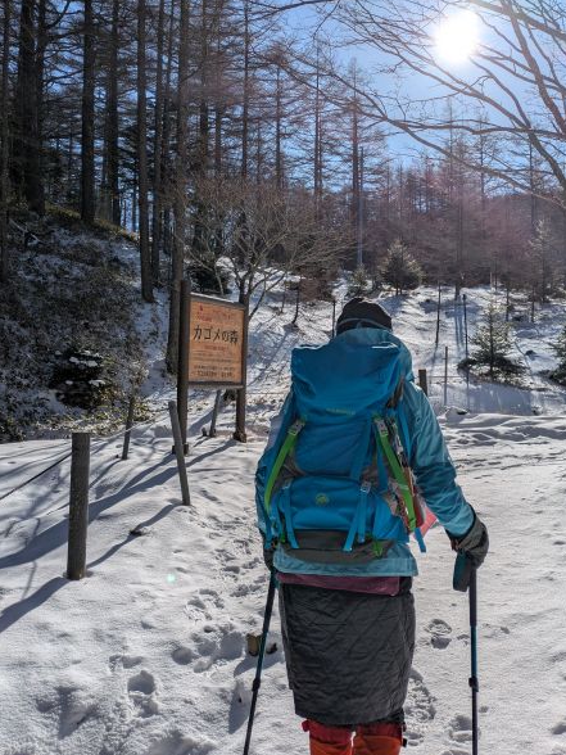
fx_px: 741
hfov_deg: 41.7
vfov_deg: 53.6
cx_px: 321
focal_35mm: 34
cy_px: 301
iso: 51
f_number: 1.89
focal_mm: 5.43
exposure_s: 1/6452
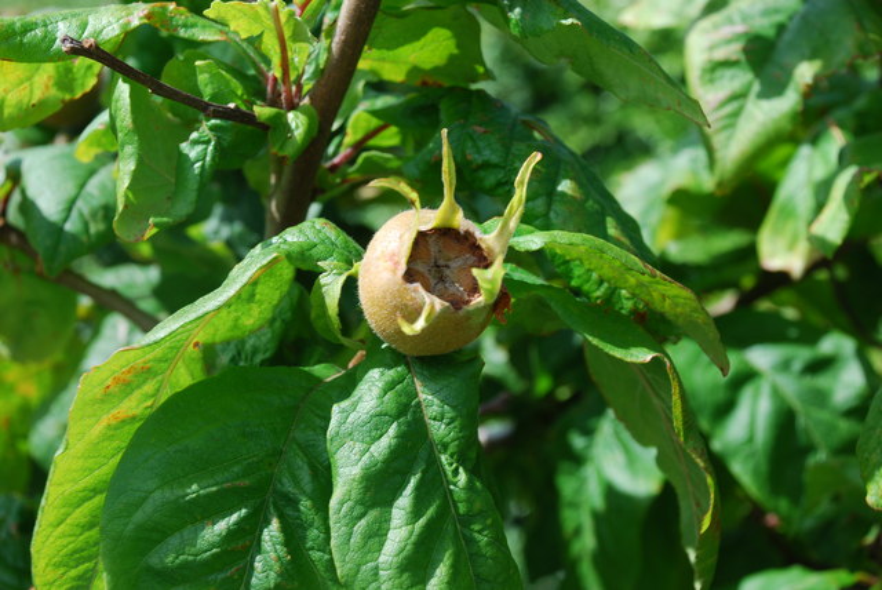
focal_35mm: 72
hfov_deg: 28.0
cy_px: 295
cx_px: 441
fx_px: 1766
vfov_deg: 19.0
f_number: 8
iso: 100
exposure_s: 1/80
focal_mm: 48
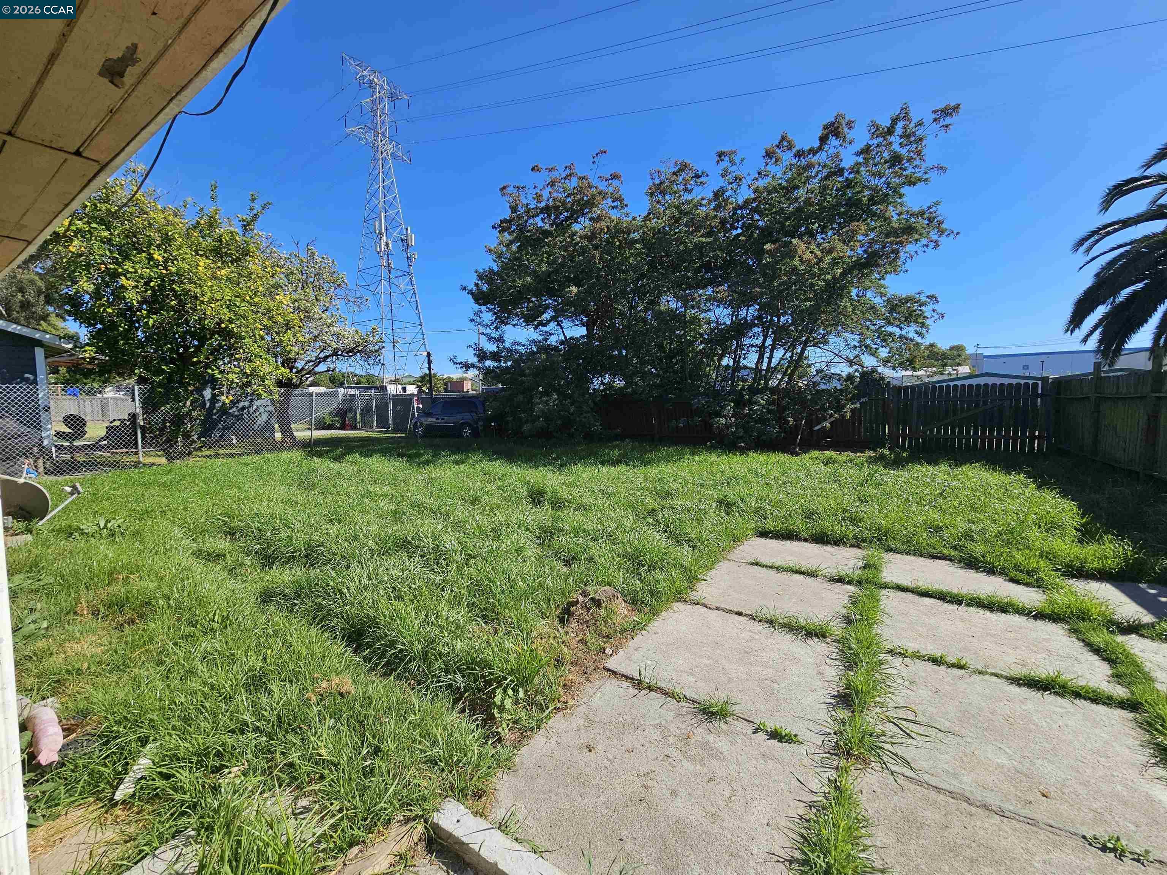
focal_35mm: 13
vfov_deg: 89.9
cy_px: 438
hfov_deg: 106.2
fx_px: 438
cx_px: 584
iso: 50
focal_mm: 2.2
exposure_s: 1/2111
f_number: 2.2
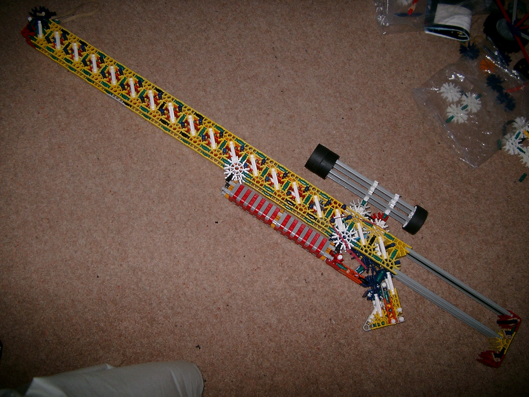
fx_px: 565
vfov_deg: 38.7
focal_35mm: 37
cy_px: 198
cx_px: 264
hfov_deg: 50.1
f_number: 2.6
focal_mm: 7.6
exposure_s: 1/60
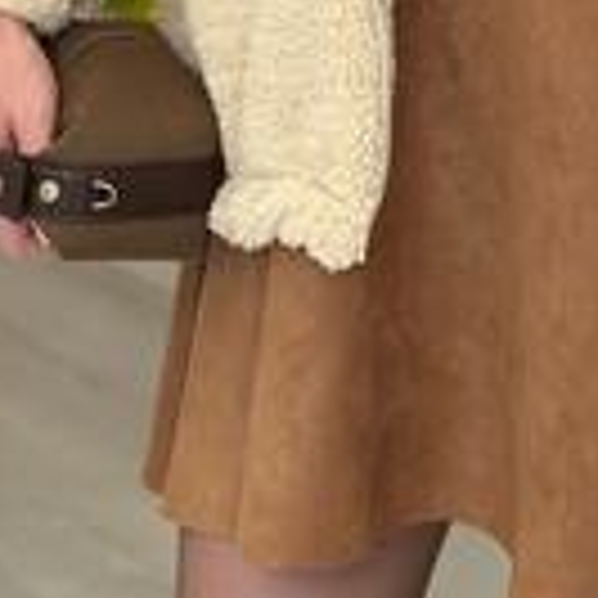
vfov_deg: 9.7
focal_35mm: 170
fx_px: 3323
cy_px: -542
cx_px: 423
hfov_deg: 10.3
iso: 80
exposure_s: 1/283
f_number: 1.78
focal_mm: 6.86
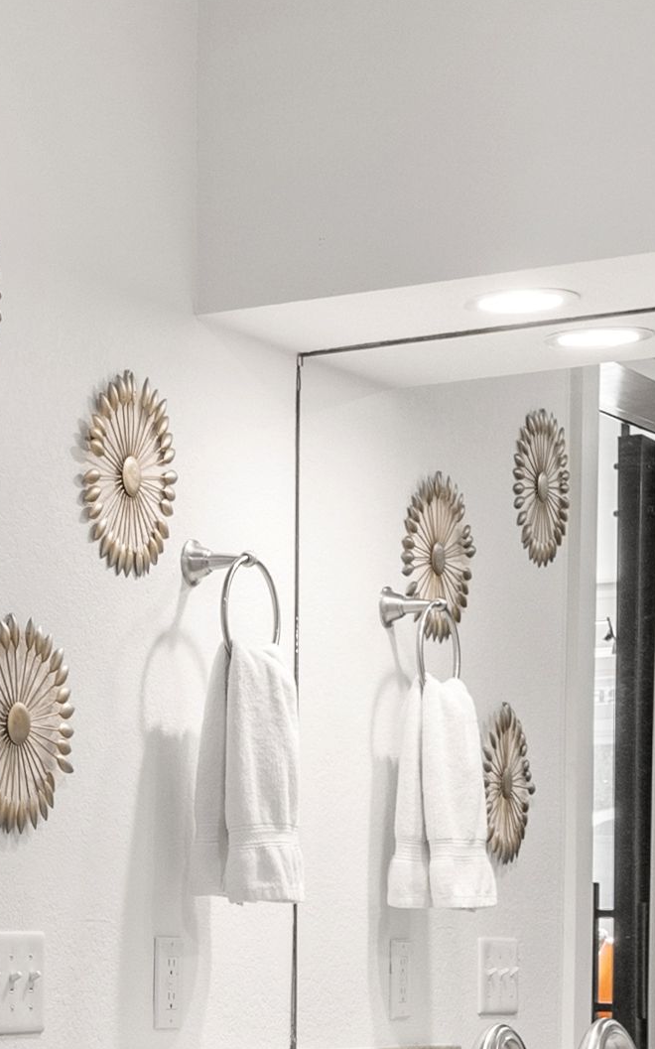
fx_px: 2858
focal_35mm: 100
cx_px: -571
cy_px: 891
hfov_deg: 11.9
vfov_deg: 20.5
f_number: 7.1
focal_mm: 12
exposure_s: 1/5
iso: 100
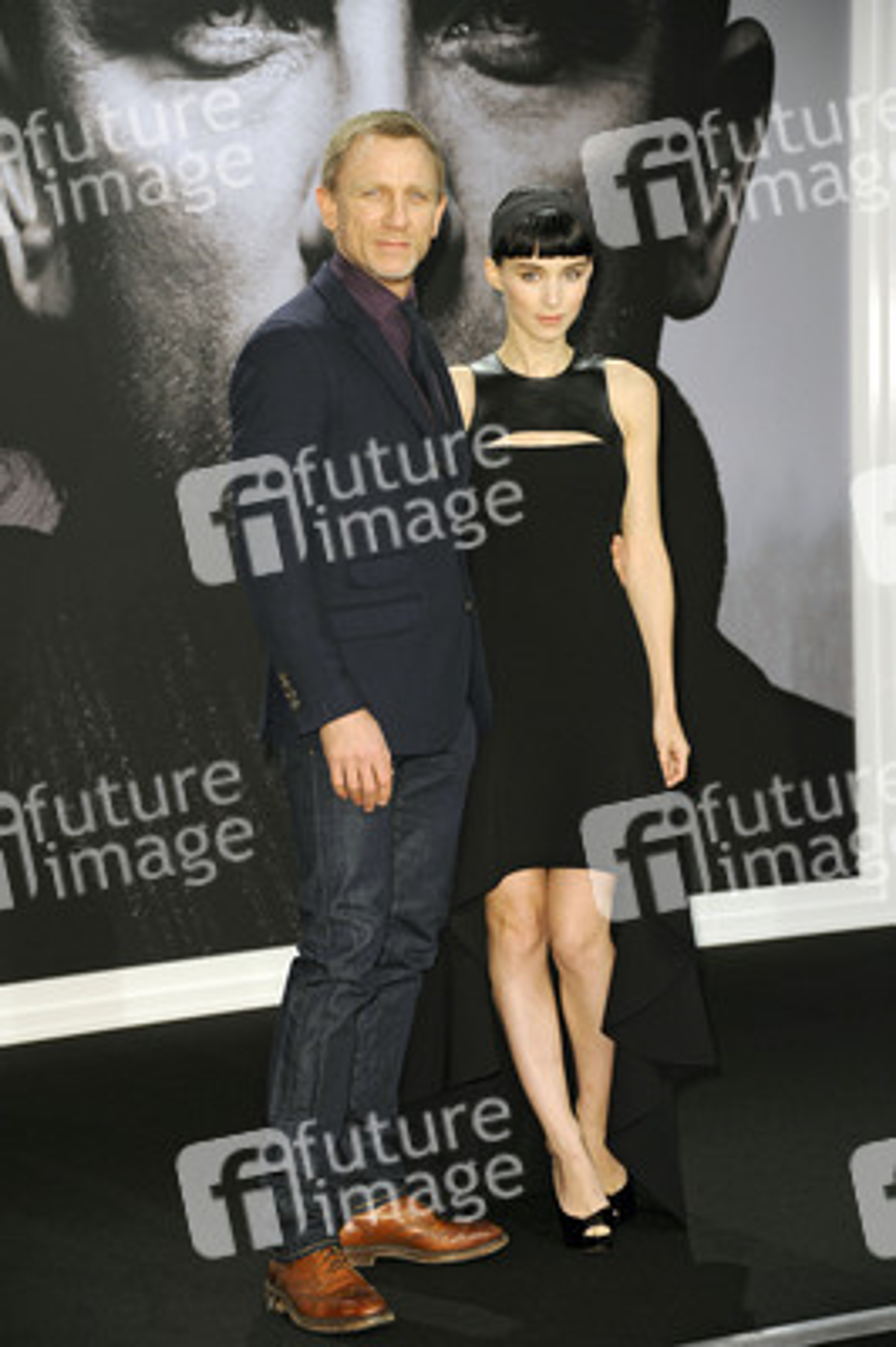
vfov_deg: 19.5
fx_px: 3926
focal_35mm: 105
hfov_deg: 13.0
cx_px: 448
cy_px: 674
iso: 1000
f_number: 5.6
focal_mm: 105
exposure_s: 1/160
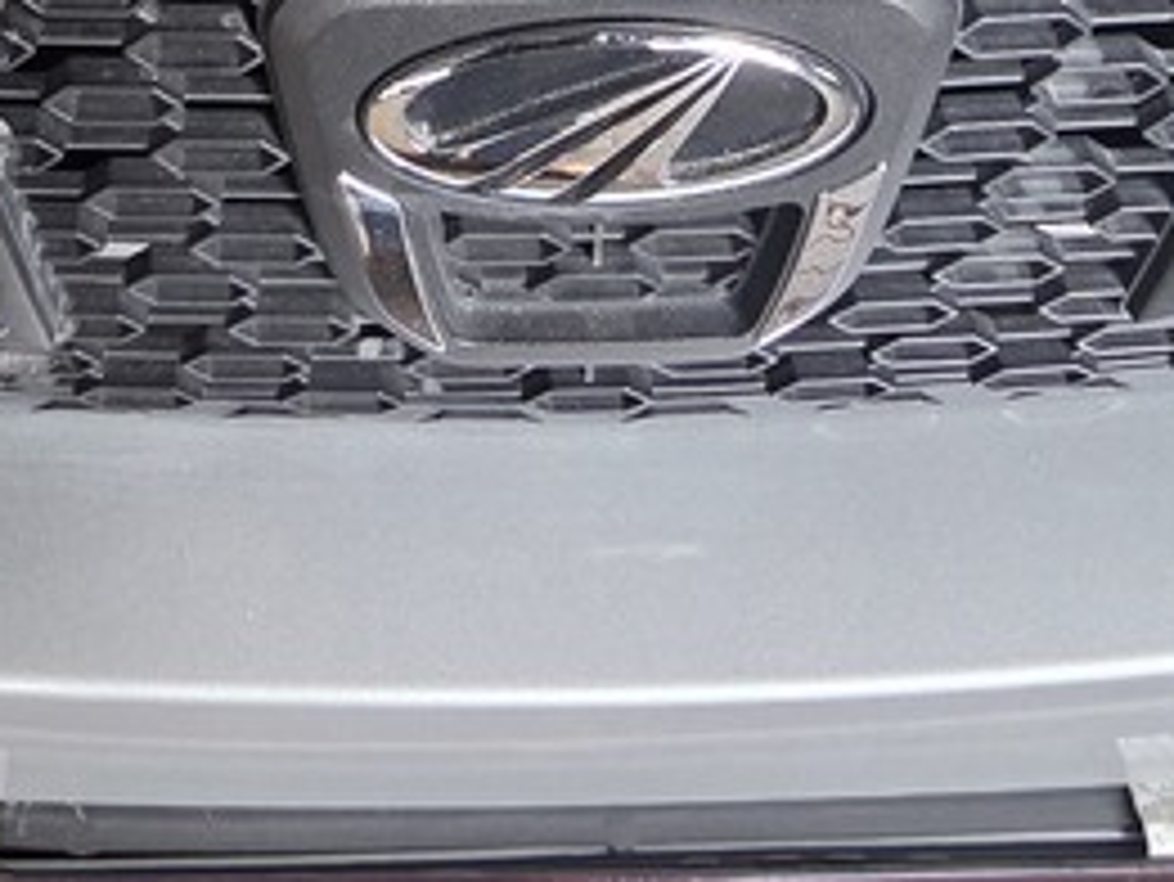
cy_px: -738
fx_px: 1730
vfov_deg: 20.0
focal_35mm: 51
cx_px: 373
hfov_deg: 37.0
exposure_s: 1/100
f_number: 2.2
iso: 125
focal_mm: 2.2
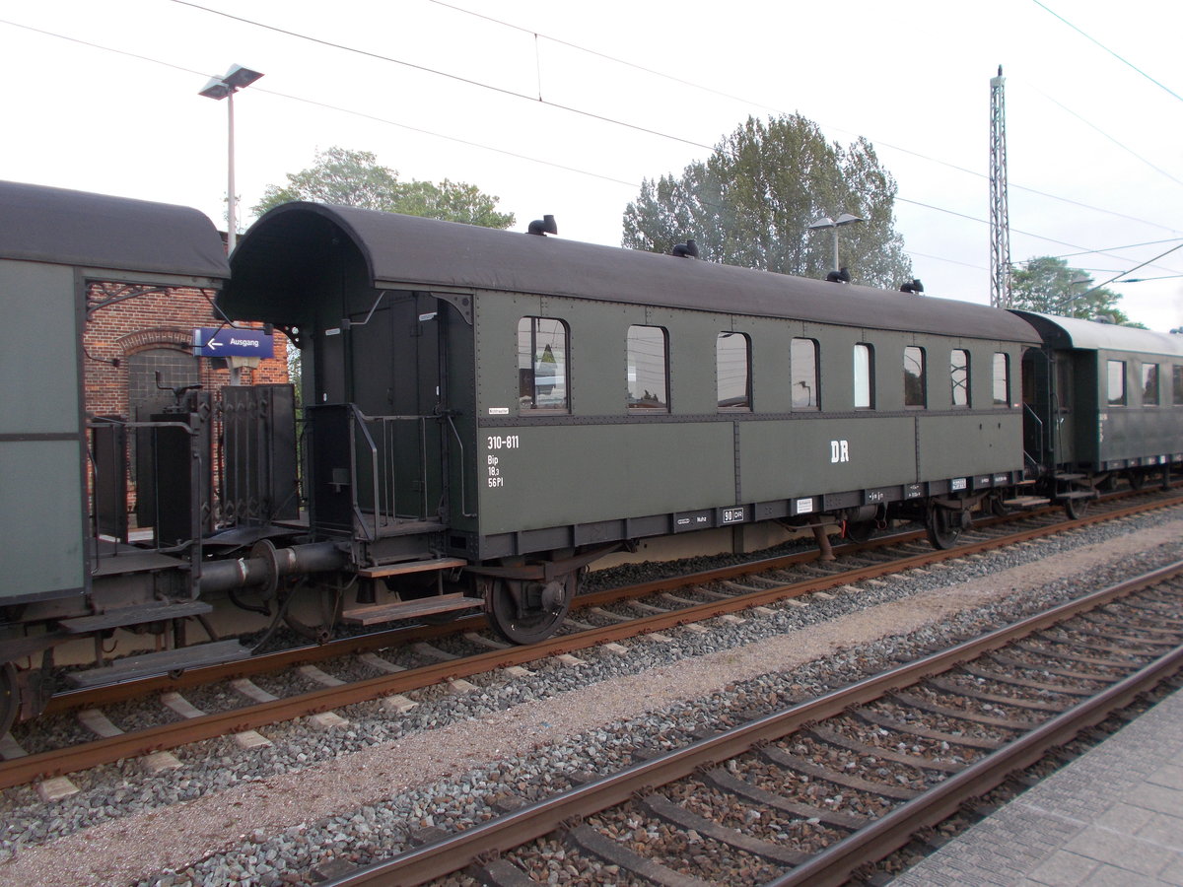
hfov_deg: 60.0
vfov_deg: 46.8
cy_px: 444
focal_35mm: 30
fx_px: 1025
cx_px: 592
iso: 80
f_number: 3.4
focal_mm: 5.3
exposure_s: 1/125
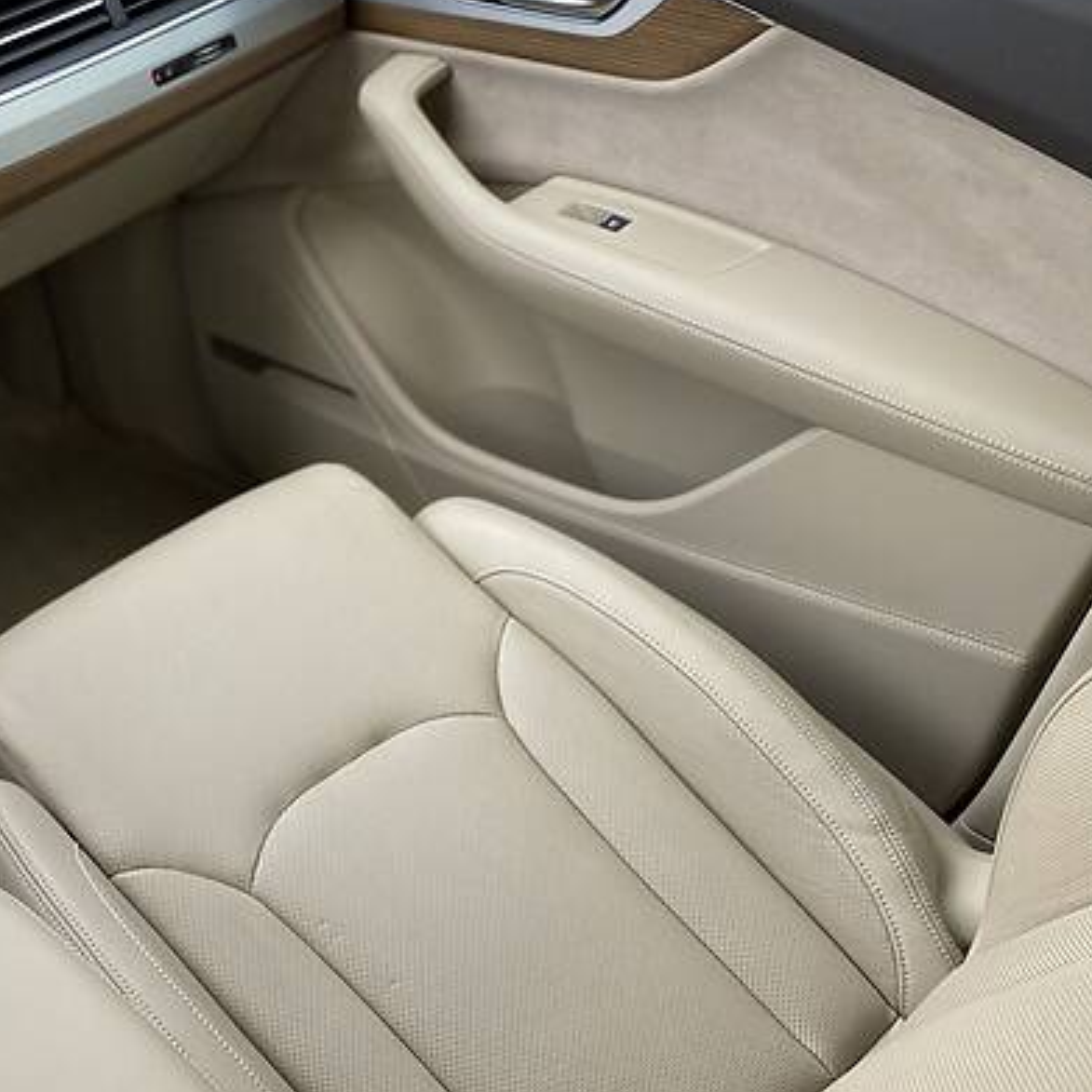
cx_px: 11
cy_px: 438
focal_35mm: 47
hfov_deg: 33.2
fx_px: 1677
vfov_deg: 35.9
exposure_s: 1/185
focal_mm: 4.2
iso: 32
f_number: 1.8
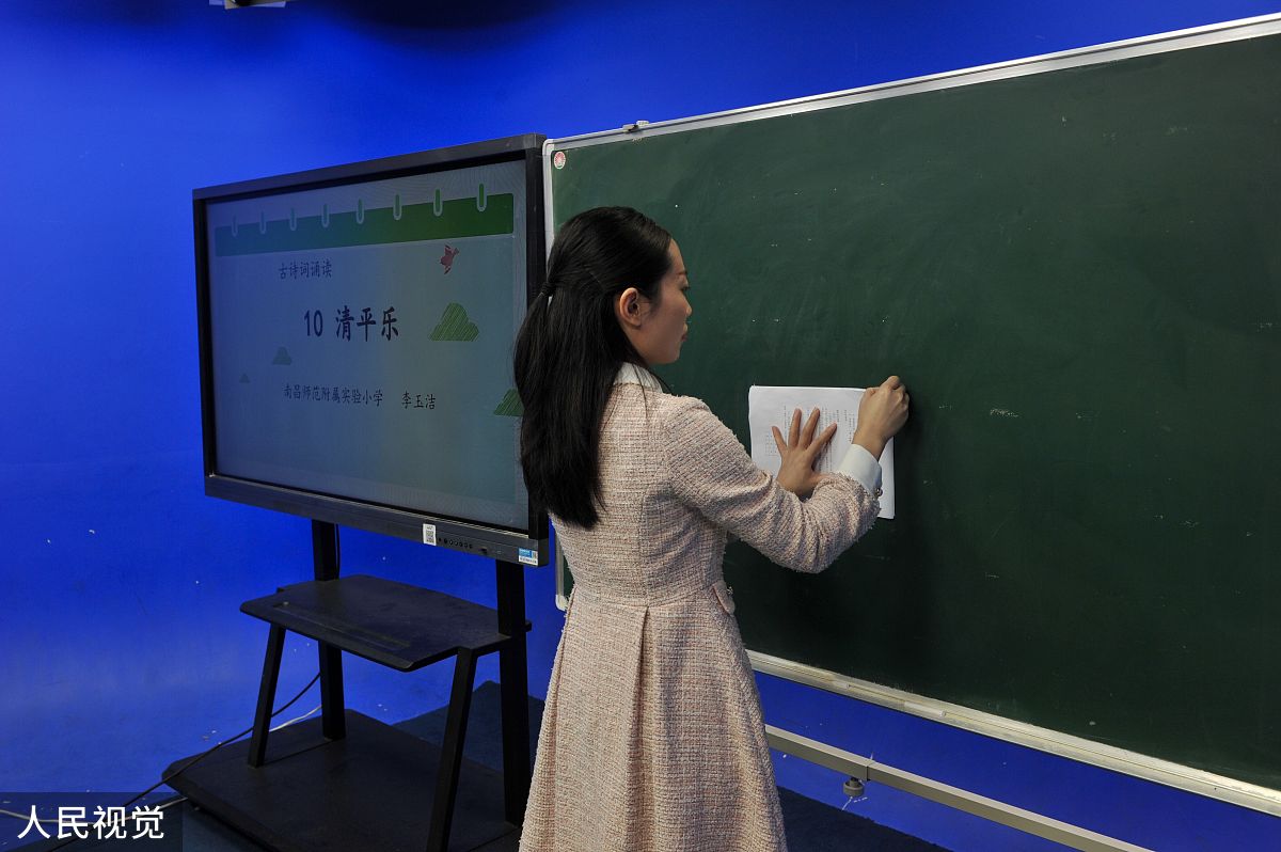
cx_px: 640
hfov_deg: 58.8
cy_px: 426
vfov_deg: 41.0
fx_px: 1138
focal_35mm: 32
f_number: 5.6
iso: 560
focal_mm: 32
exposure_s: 1/250
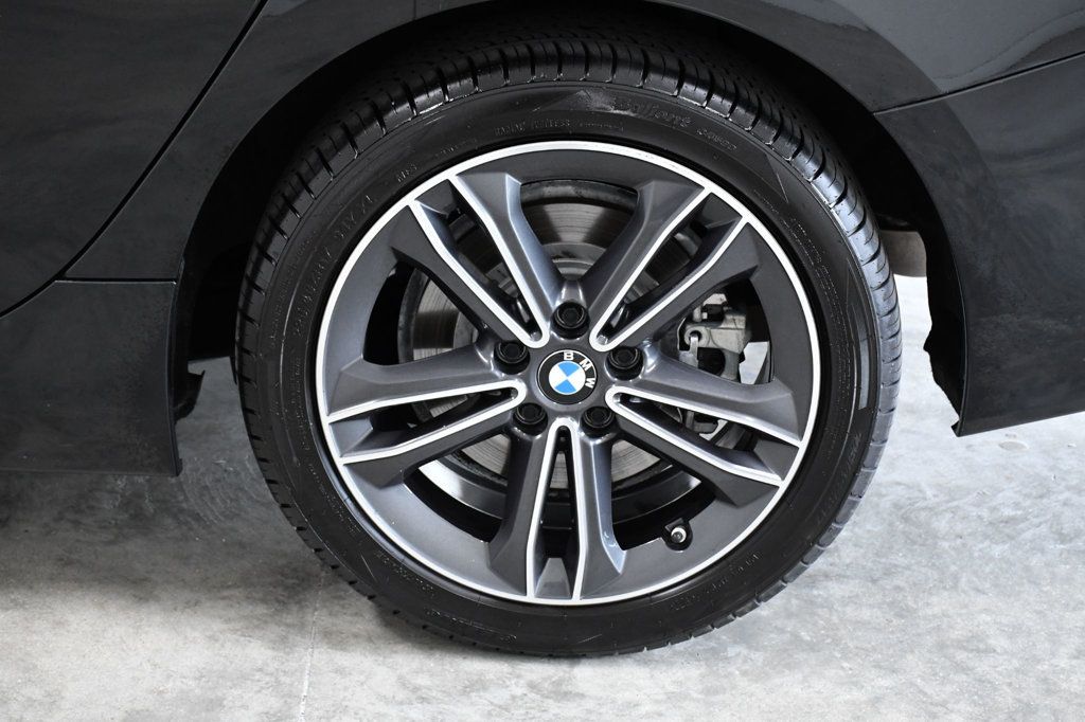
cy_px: 361
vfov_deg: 18.2
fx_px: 2260
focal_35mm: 75
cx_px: 542
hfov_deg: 27.0
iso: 2500
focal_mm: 50
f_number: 7.1
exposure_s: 1/200
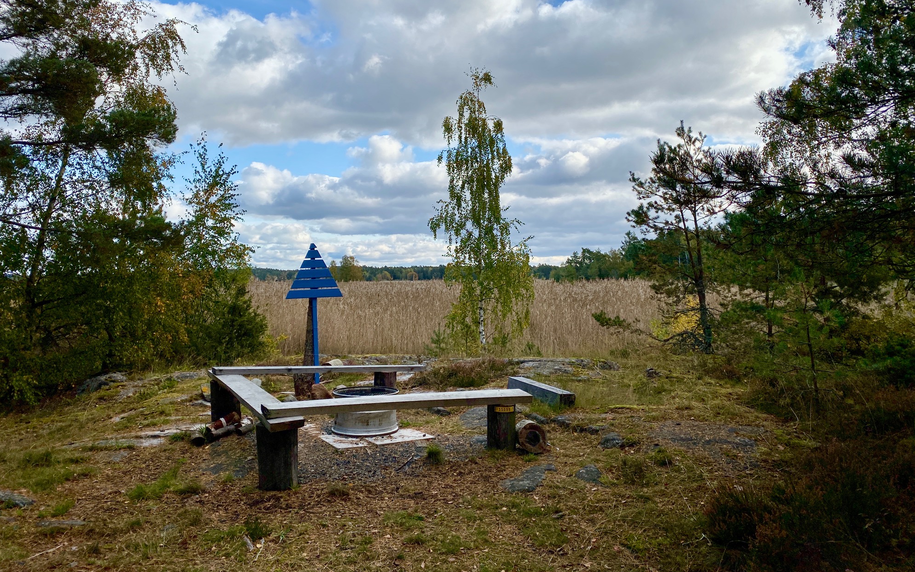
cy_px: 229
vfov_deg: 44.3
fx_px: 698
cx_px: 457
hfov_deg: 66.5
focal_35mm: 28
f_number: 1.8
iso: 32
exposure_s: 1/2315
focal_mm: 4.25
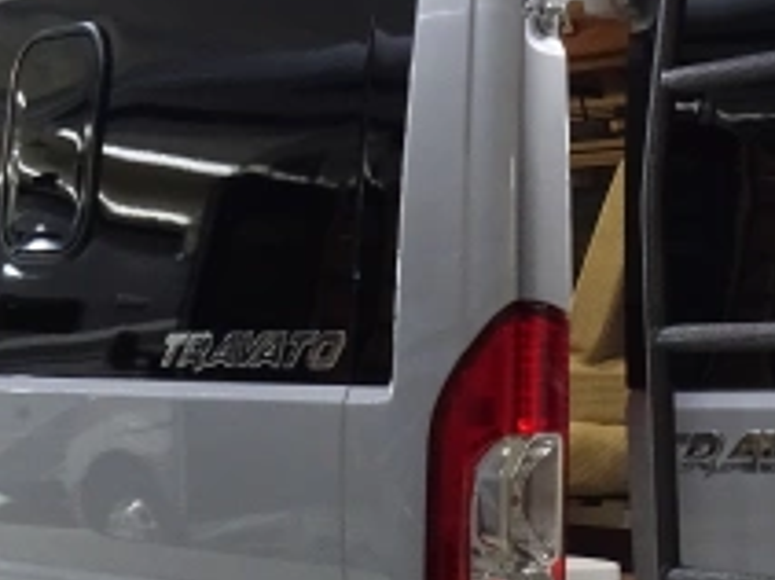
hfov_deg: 21.3
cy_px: 455
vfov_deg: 16.1
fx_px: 2036
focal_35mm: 91
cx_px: 599
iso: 320
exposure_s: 1/30
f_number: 3.5
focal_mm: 4.1
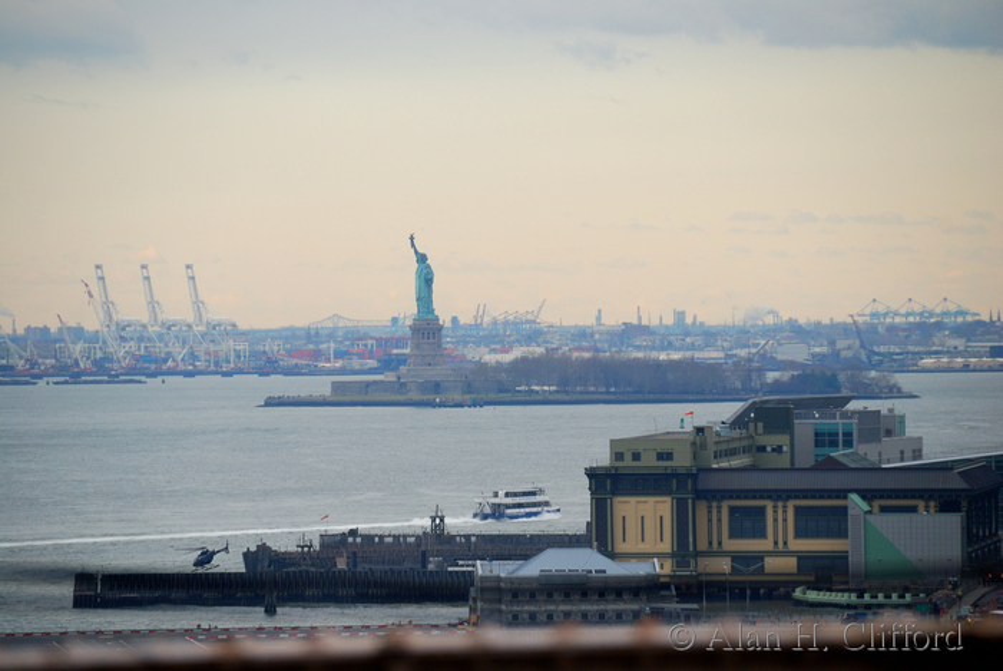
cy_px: 336
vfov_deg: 4.6
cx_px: 502
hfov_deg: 6.9
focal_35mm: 300
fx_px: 8365
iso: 100
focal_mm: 200
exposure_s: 1/200
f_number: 5.6
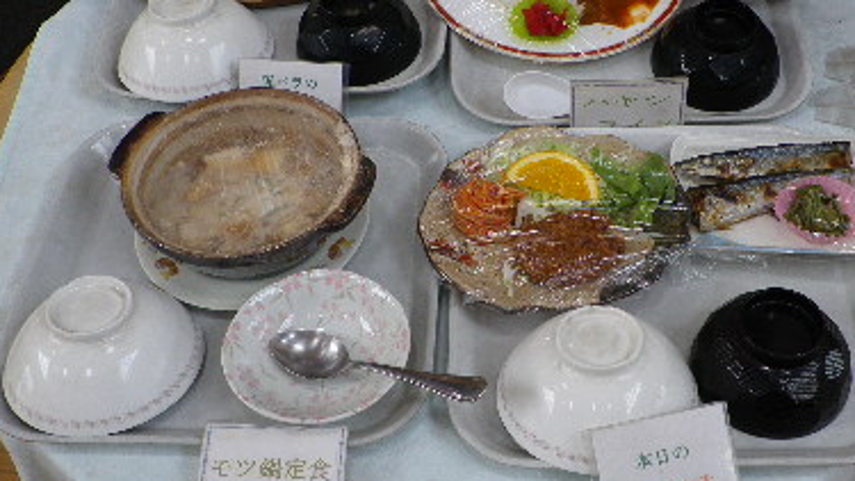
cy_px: 219
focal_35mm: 52
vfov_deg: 23.1
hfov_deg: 39.7
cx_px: 499
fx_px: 1179
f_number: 2.6
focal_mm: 4.9
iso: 64
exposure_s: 1/125
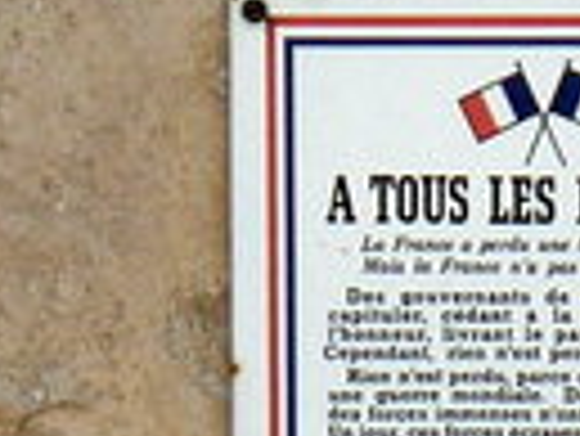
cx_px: 580
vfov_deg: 3.9
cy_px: 283
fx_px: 6440
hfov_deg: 5.1
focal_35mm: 384
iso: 80
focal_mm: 22
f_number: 5.9
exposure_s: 1/160
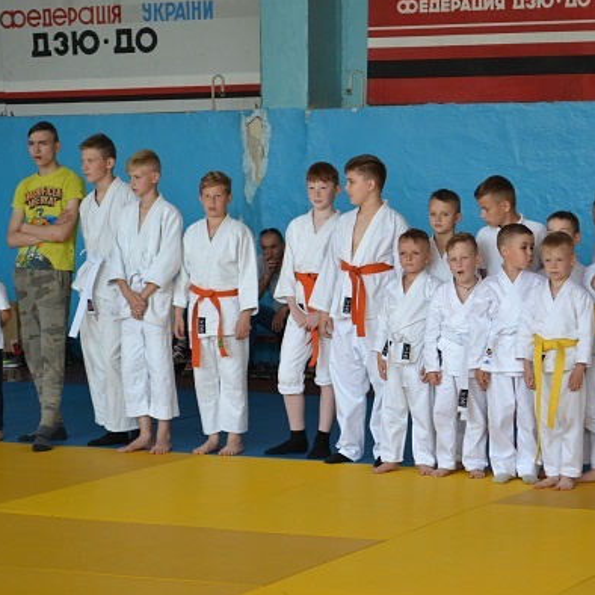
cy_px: 298
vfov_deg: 16.3
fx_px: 2074
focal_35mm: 107
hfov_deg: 16.3
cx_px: 371
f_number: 5.6
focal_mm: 55
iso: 450
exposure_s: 1/60
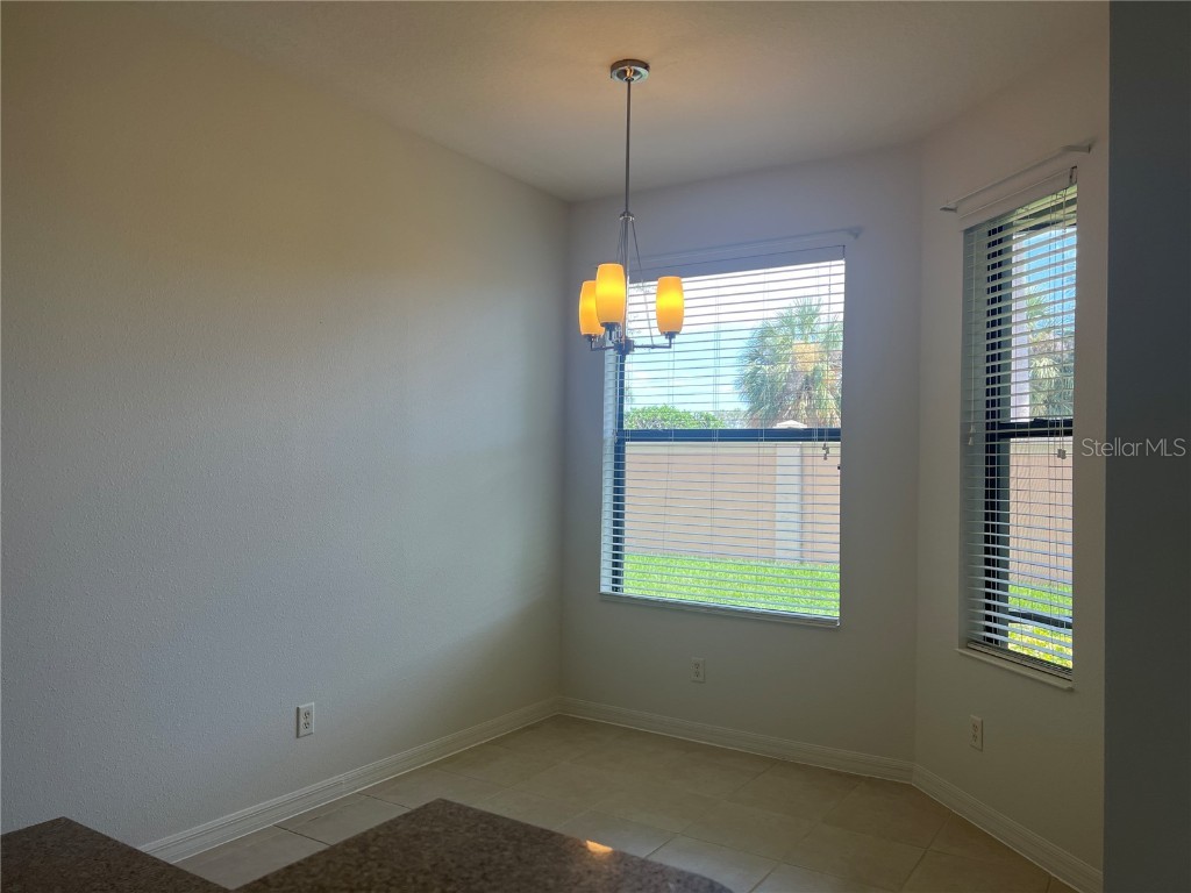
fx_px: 895
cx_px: 596
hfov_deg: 67.3
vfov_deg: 53.1
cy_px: 446
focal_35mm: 26
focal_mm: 5.7
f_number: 1.5
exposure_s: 1/367
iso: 50
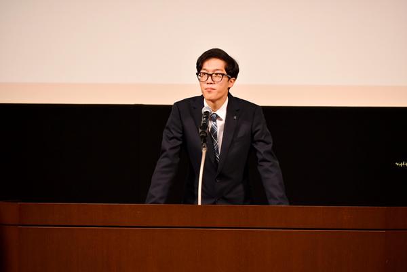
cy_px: 136
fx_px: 3391
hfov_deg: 6.9
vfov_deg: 4.6
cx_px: 204
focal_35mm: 300
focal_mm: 200
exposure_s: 1/200
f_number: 5.3
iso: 800
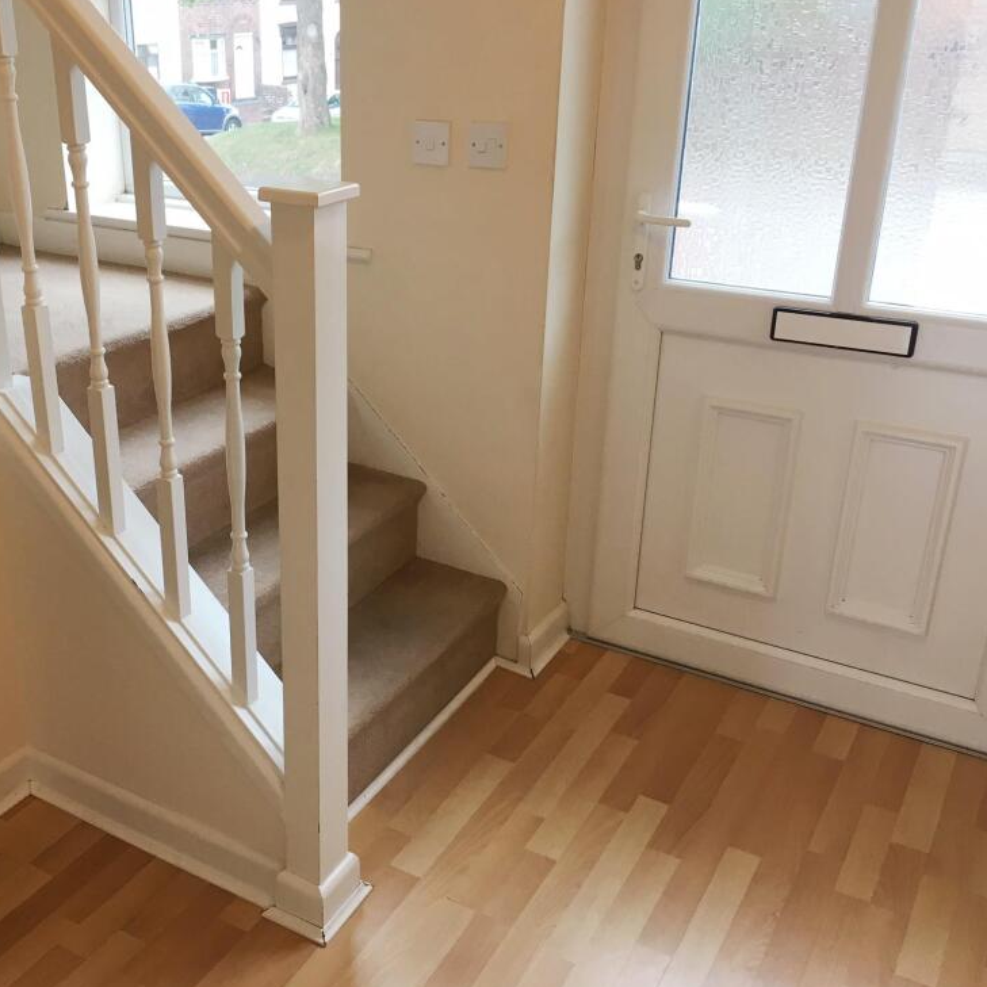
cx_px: 361
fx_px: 1161
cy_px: 485
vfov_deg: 46.0
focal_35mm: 36
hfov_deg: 45.6
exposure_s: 1/33
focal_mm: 4.15
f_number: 2.2
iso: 40
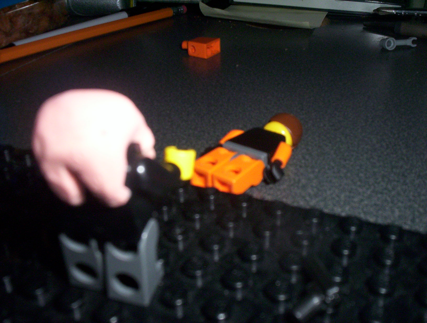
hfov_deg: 48.9
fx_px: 470
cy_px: 162
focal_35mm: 38
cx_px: 214
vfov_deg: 37.9
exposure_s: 1/60
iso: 140
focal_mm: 4.99
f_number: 4.5
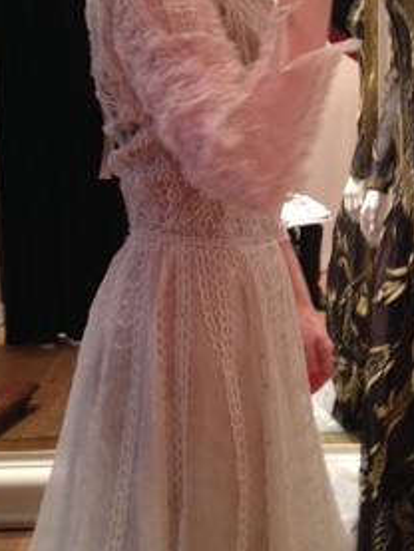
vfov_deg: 37.8
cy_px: 191
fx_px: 797
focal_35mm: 50
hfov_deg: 29.1
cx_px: 224
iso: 160
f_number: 2.4
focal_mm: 4.12
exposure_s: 1/20
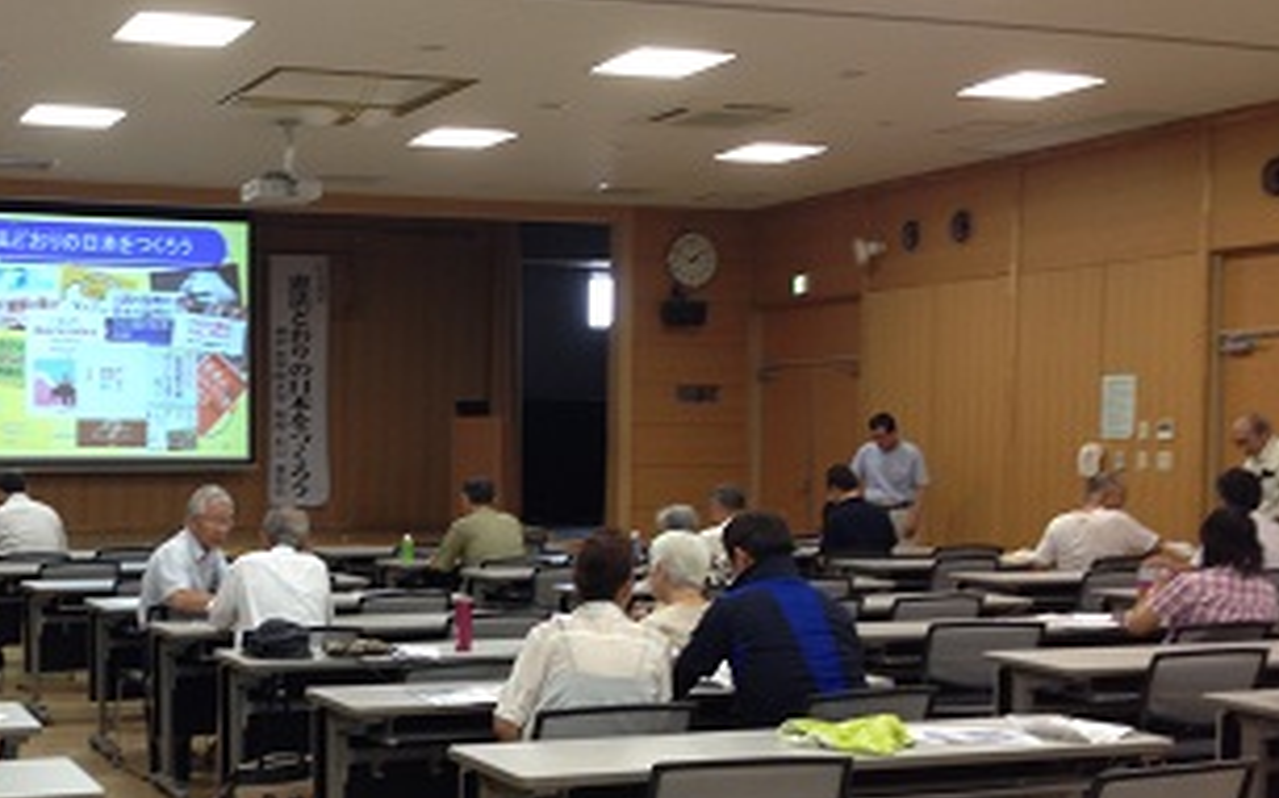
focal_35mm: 56
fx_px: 1951
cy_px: 556
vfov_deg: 23.0
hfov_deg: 35.3
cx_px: 276
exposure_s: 1/20
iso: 80
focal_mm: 4.12
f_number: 2.4
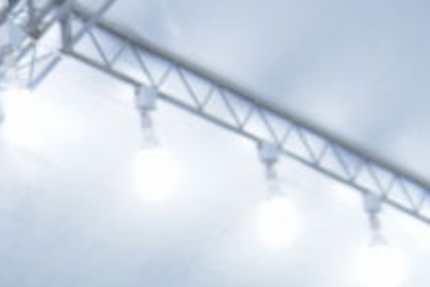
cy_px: 501
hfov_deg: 10.4
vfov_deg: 7.5
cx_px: -505
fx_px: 2126
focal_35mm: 178
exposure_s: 1/320
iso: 2000
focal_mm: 38
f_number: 4.5
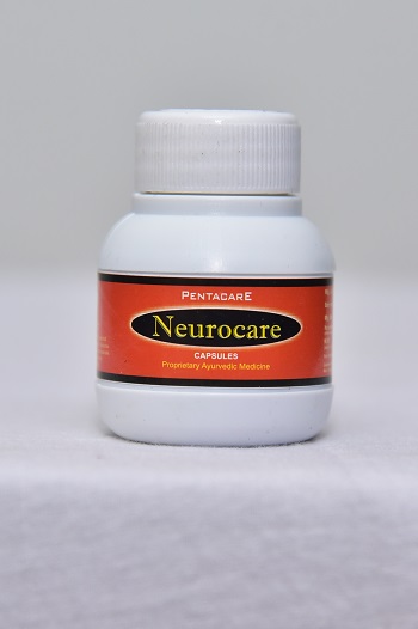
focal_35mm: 120
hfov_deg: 11.4
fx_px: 2093
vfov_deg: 17.1
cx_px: 209
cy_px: 314
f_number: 5
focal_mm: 120
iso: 1600
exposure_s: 1/160
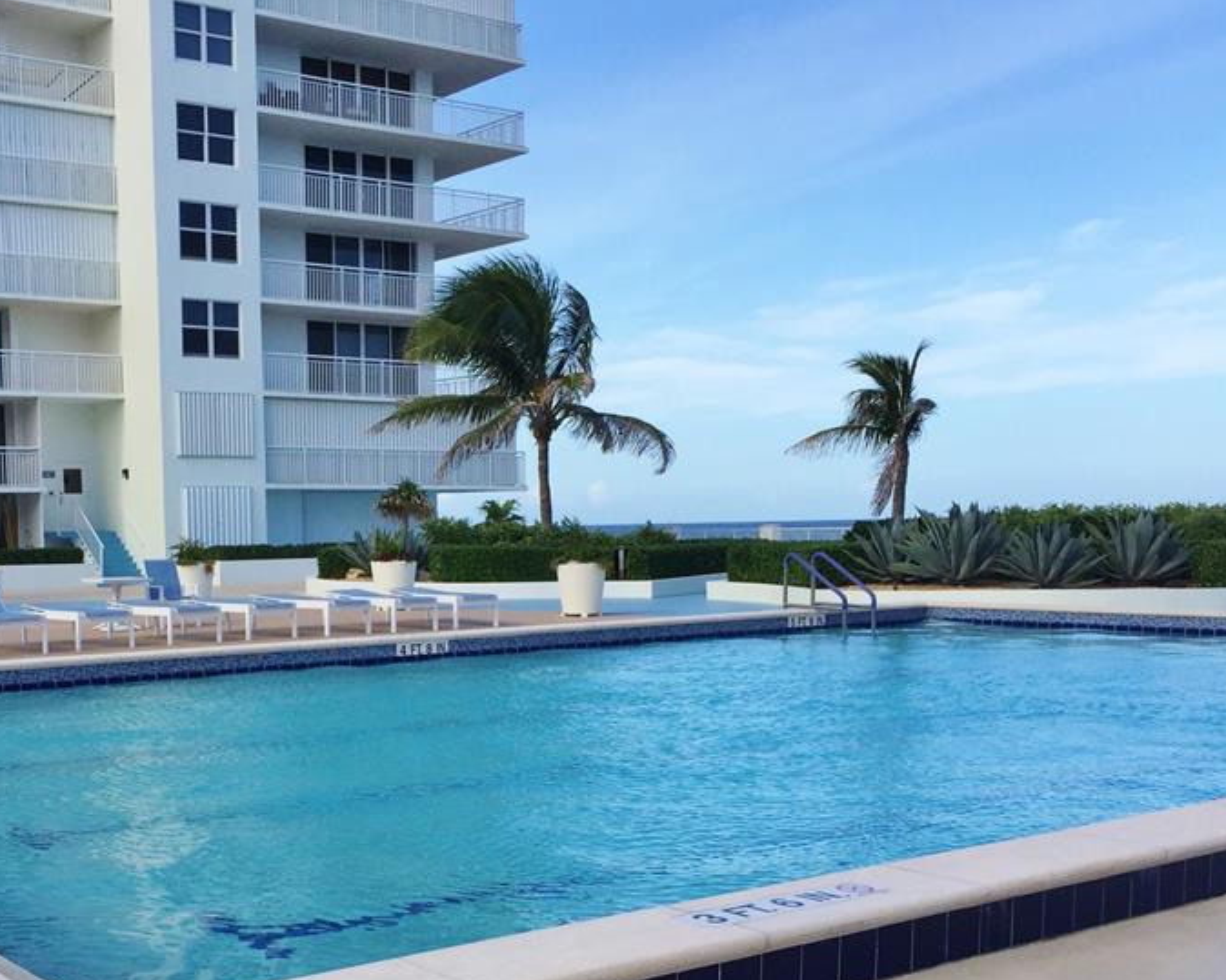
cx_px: 340
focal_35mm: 43
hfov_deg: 41.9
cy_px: 669
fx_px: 1560
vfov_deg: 34.5
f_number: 2.2
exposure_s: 1/1163
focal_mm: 4.15
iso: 32
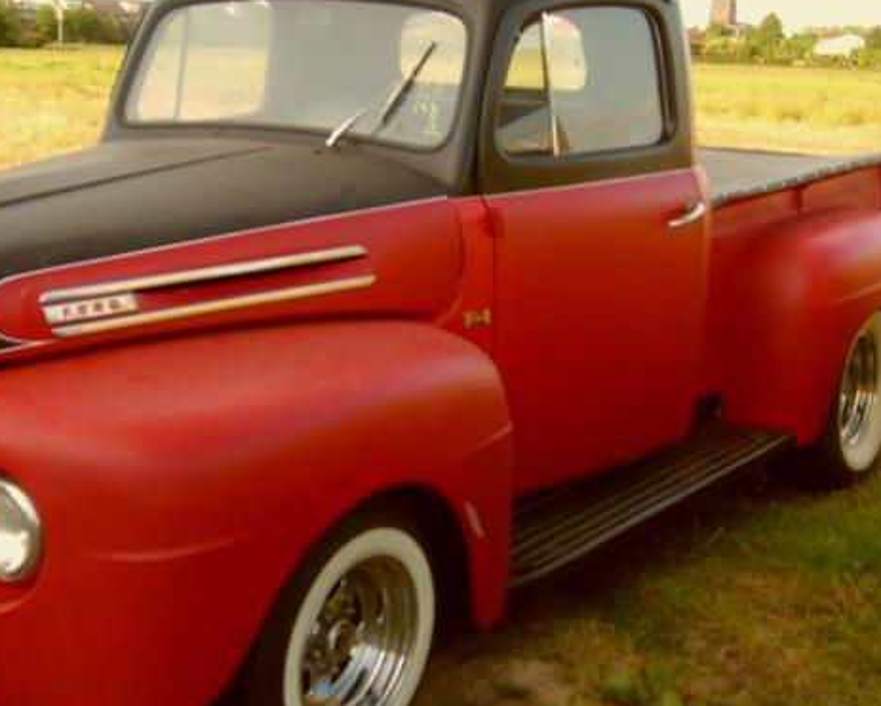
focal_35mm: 59
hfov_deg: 31.7
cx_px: 310
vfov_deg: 25.8
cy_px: 367
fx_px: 1539
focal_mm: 5.8
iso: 50
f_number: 2.8
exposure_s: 1/296
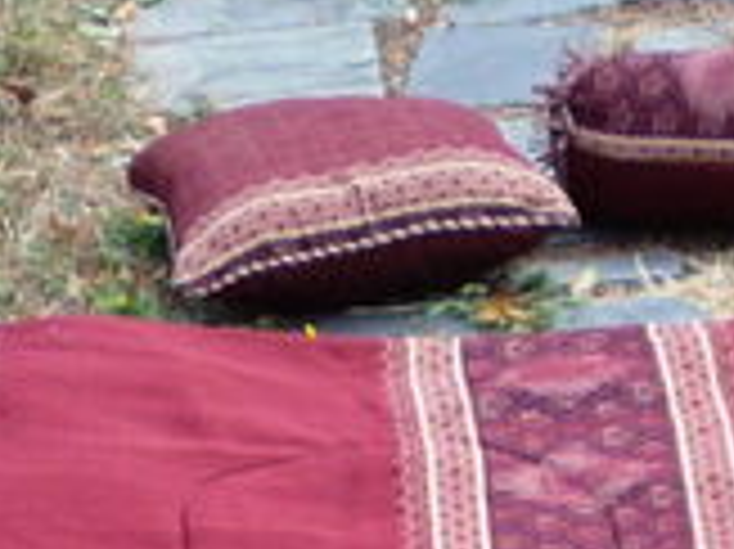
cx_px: 369
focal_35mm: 184
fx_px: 3899
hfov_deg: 10.8
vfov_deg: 7.2
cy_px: 1606
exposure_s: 1/100
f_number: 3.3
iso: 100
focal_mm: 5.2
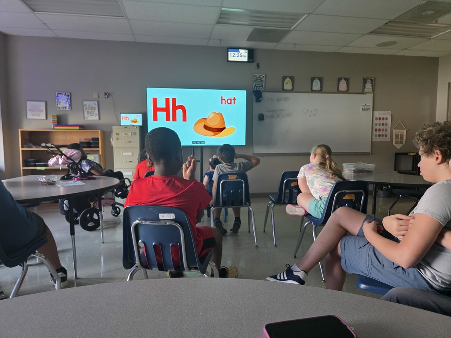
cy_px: 169
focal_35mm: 23
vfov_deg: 58.9
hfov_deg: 73.9
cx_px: 226
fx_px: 300
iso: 800
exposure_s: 1/120
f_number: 1.7
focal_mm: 6.3
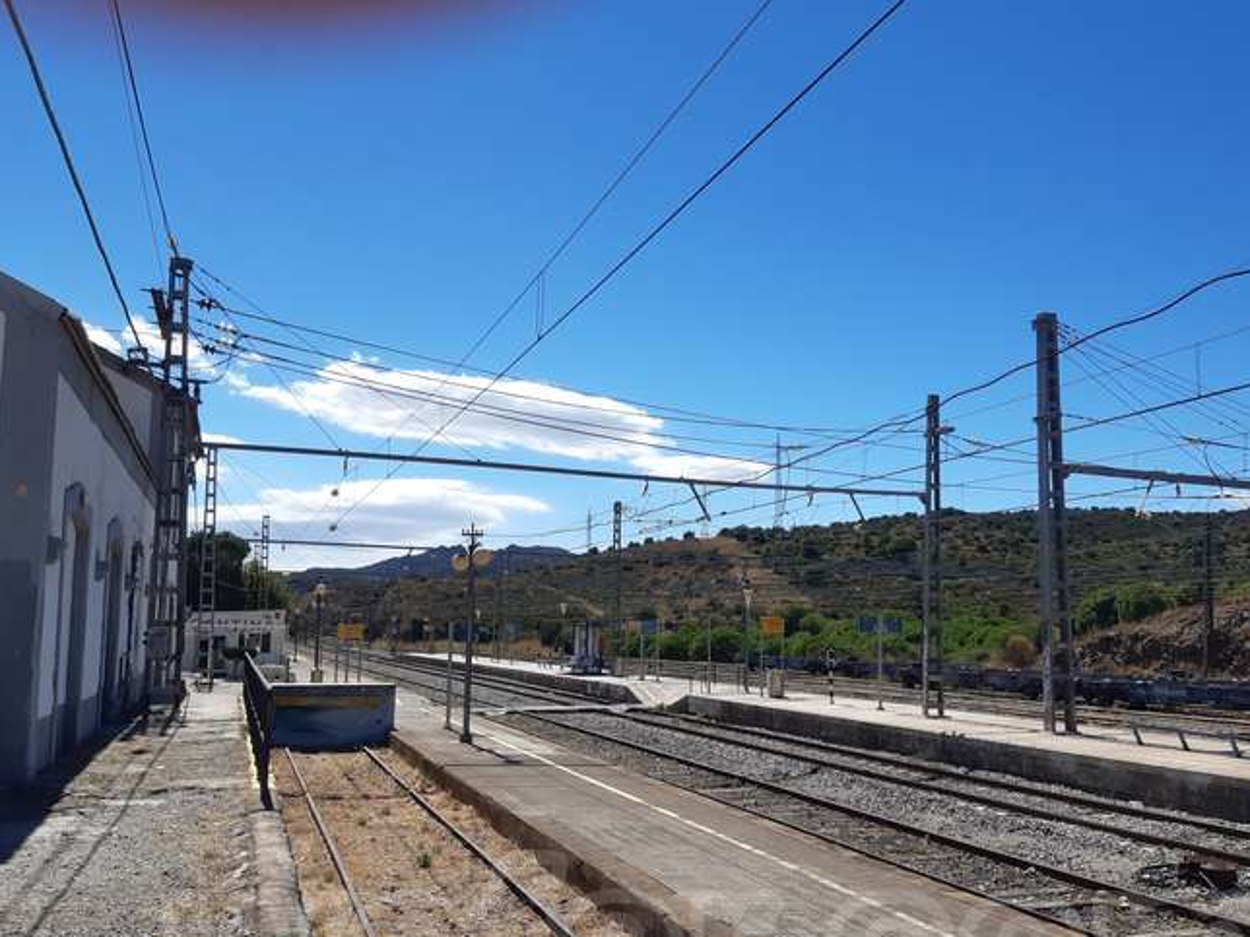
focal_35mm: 31
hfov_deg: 58.1
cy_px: 557
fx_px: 1119
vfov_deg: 45.2
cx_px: 710
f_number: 1.7
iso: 40
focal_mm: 3.92
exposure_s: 1/2584
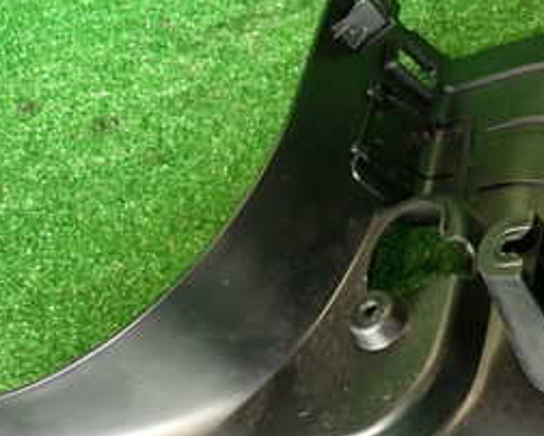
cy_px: 255
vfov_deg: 26.2
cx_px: 514
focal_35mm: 58
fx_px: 935
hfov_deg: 30.7
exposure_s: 1/40
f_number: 2
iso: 200
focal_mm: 4.5
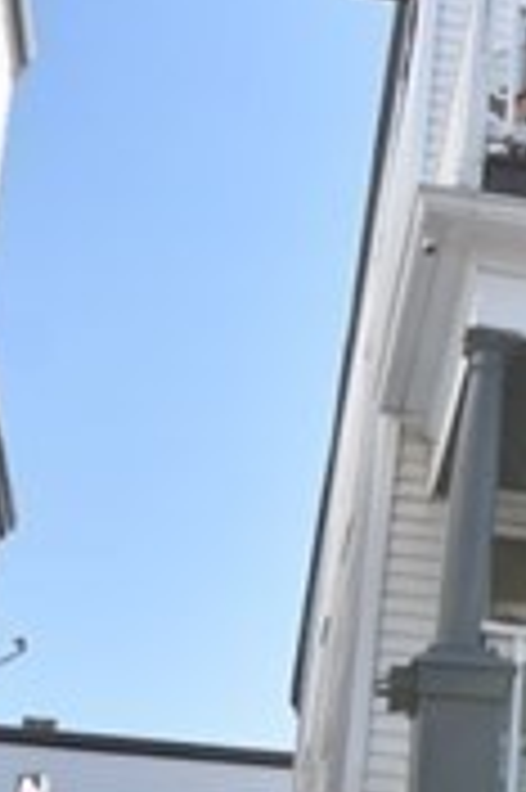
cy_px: 616
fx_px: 2156
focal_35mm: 98
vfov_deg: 20.6
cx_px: 800
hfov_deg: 13.1
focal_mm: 15
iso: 220
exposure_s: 1/500
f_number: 8
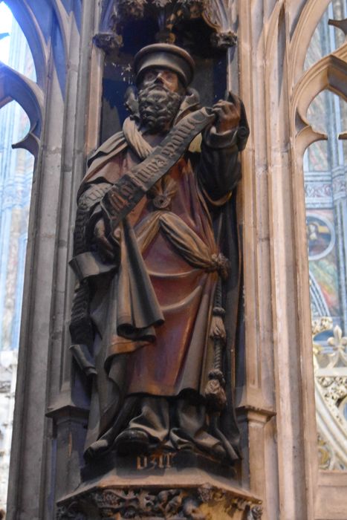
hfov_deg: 20.2
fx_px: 975
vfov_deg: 29.9
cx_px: 174
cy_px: 260
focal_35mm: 68
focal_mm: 45
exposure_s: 1/30
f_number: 5.3
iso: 12800
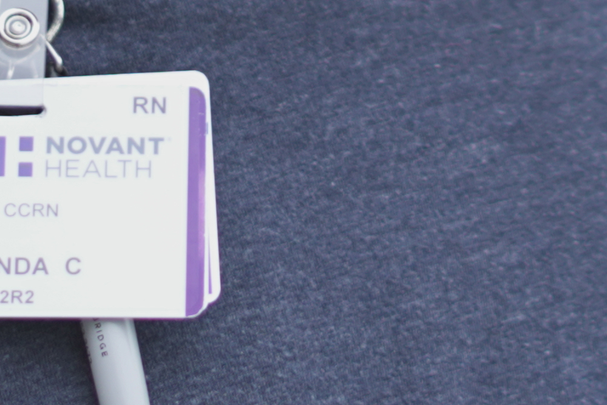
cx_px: 602
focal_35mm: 300
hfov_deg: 6.8
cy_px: -409
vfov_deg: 4.5
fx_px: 5059
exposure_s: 1/640
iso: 100
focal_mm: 50
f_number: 1.8
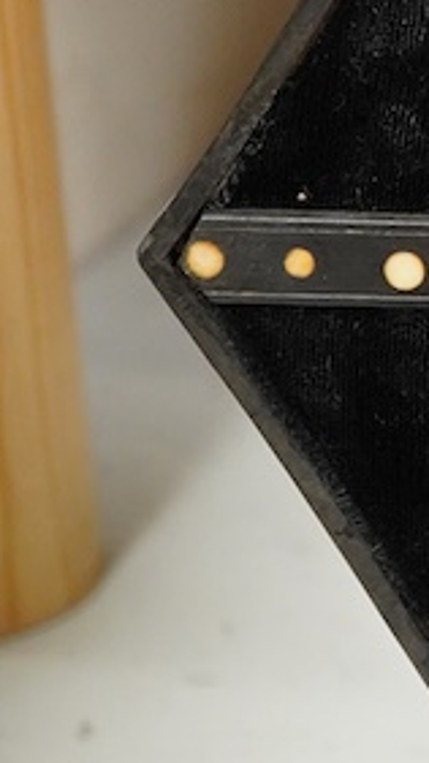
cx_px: 999
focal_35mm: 189
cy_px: 248
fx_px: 3823
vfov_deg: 11.4
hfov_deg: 6.2
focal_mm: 30
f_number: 3.5
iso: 2500
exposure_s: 1/250
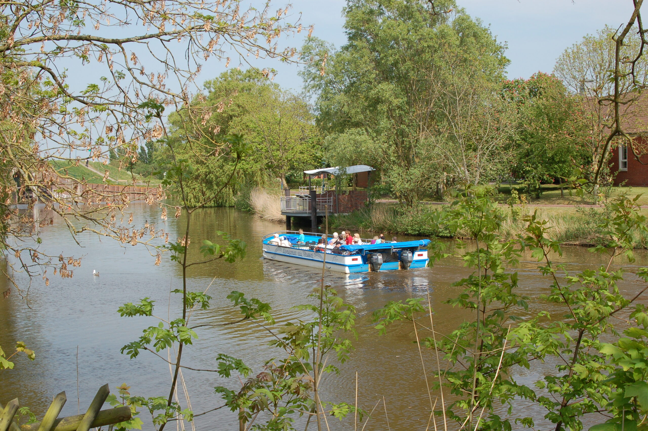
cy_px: 216
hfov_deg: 37.9
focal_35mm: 52
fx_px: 944
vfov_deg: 25.7
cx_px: 324
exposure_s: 1/250
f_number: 8
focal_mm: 35
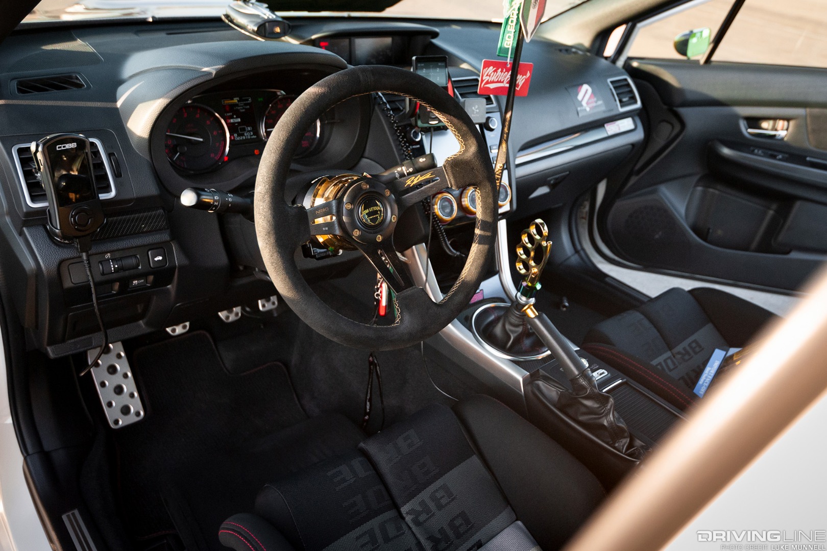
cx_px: 414
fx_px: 574
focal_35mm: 25
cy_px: 276
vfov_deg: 51.3
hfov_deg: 71.5
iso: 2000
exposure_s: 1/320
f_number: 4
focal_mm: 25
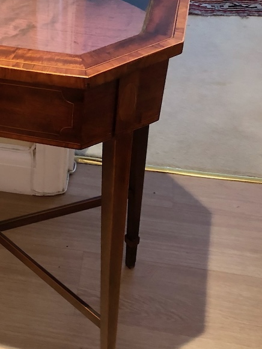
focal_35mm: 53
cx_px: -16
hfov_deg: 25.8
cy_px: 153
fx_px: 535
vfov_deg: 36.1
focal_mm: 4
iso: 80
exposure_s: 1/7
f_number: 1.8
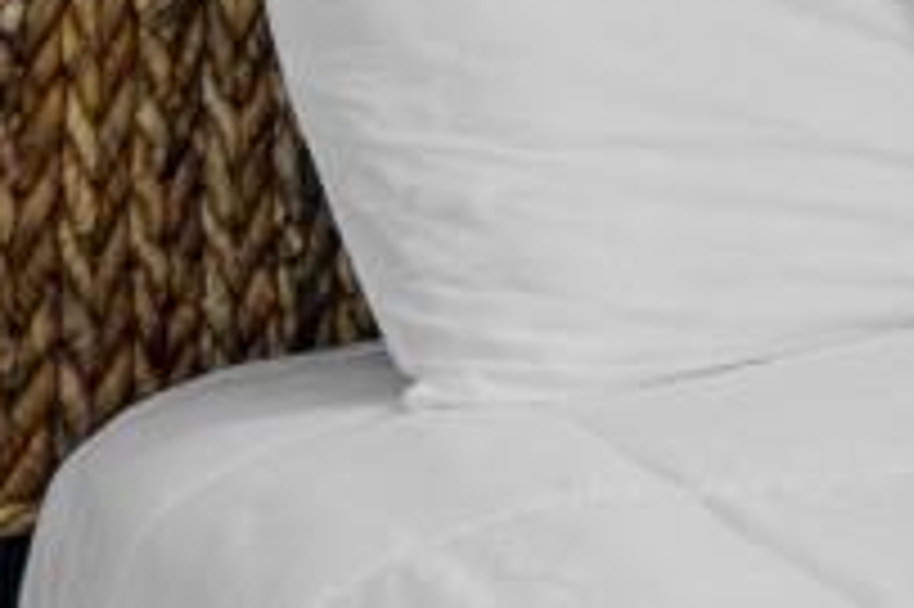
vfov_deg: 9.4
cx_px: 3062
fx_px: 3450
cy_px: -590
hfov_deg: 9.7
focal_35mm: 136
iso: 100
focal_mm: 11.5
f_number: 4.8
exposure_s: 1/4
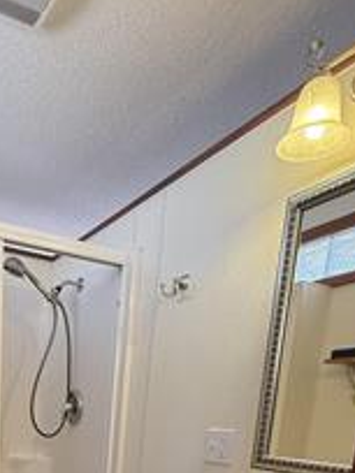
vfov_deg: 43.7
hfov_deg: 40.9
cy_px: 512
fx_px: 451
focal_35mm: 33
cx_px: 65
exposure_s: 1/120
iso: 320
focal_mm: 2.22
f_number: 2.2
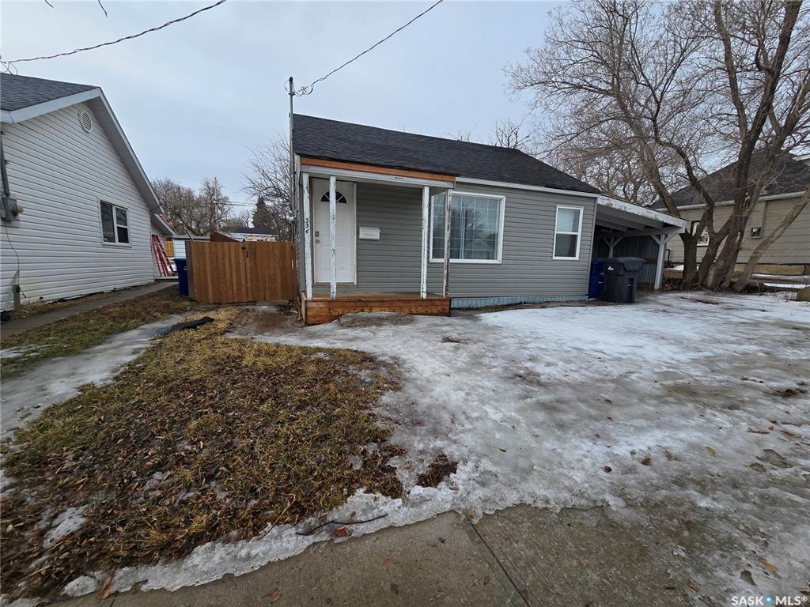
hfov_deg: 106.2
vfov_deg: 89.9
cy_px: 304
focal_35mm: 13
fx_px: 304
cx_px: 405
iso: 50
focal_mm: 2.2
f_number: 2.2
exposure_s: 1/750
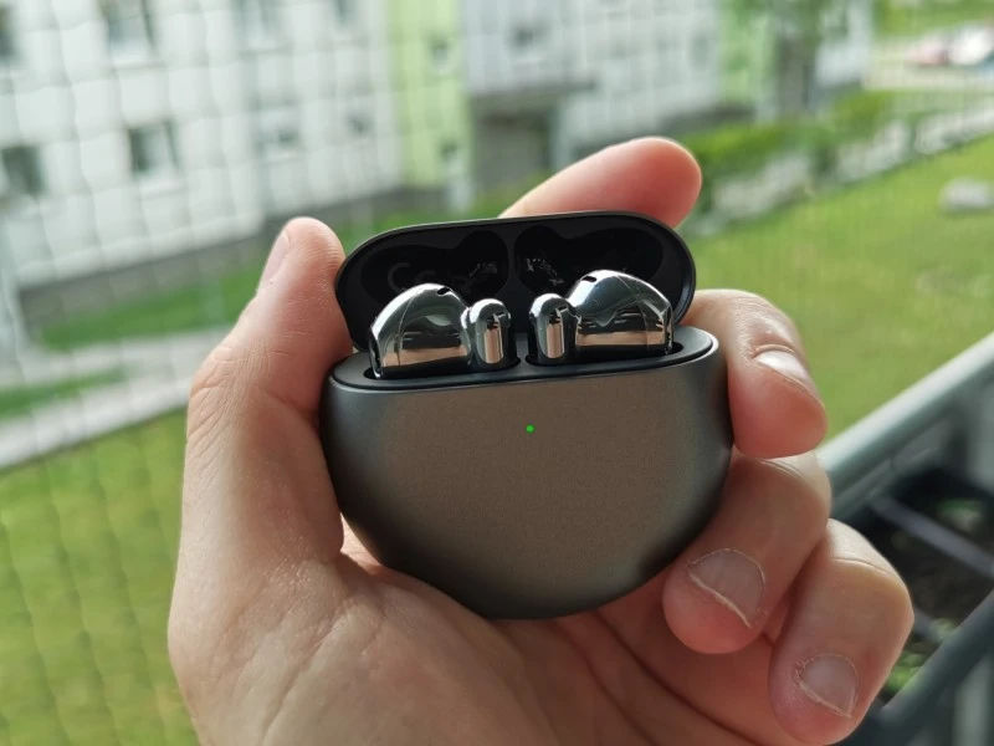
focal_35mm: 36
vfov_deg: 39.7
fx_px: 1034
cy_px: 373
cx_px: 497
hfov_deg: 51.4
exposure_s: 1/419
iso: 50
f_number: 1.6
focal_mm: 5.56
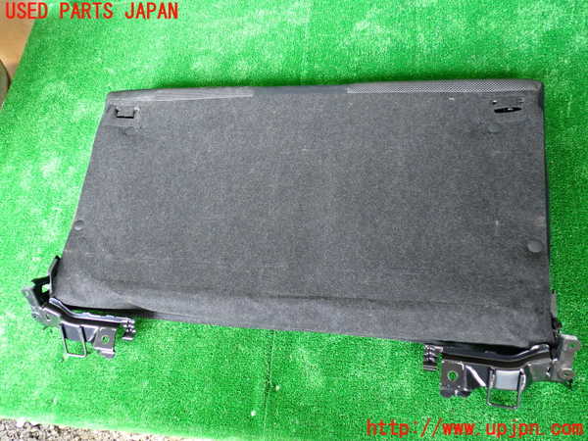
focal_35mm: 30
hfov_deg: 60.0
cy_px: 220
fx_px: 510
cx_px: 294
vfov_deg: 46.8
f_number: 2.3
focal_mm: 5.4
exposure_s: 1/30
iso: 320
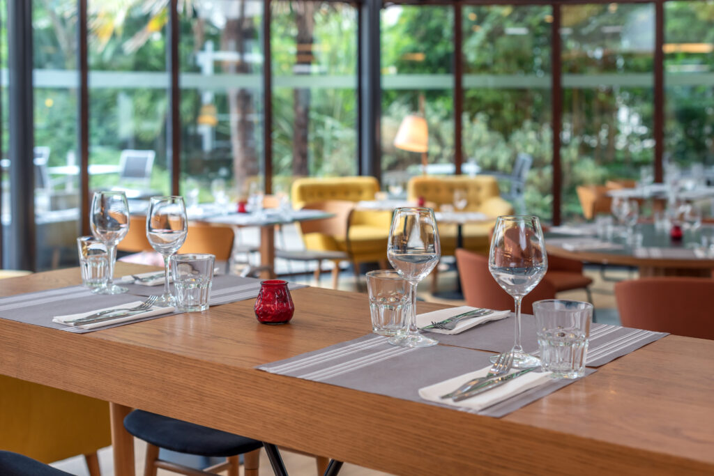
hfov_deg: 39.6
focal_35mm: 50
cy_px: 238
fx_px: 992
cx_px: 357
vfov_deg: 27.0
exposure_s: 1/100
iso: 200
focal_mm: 50
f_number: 4
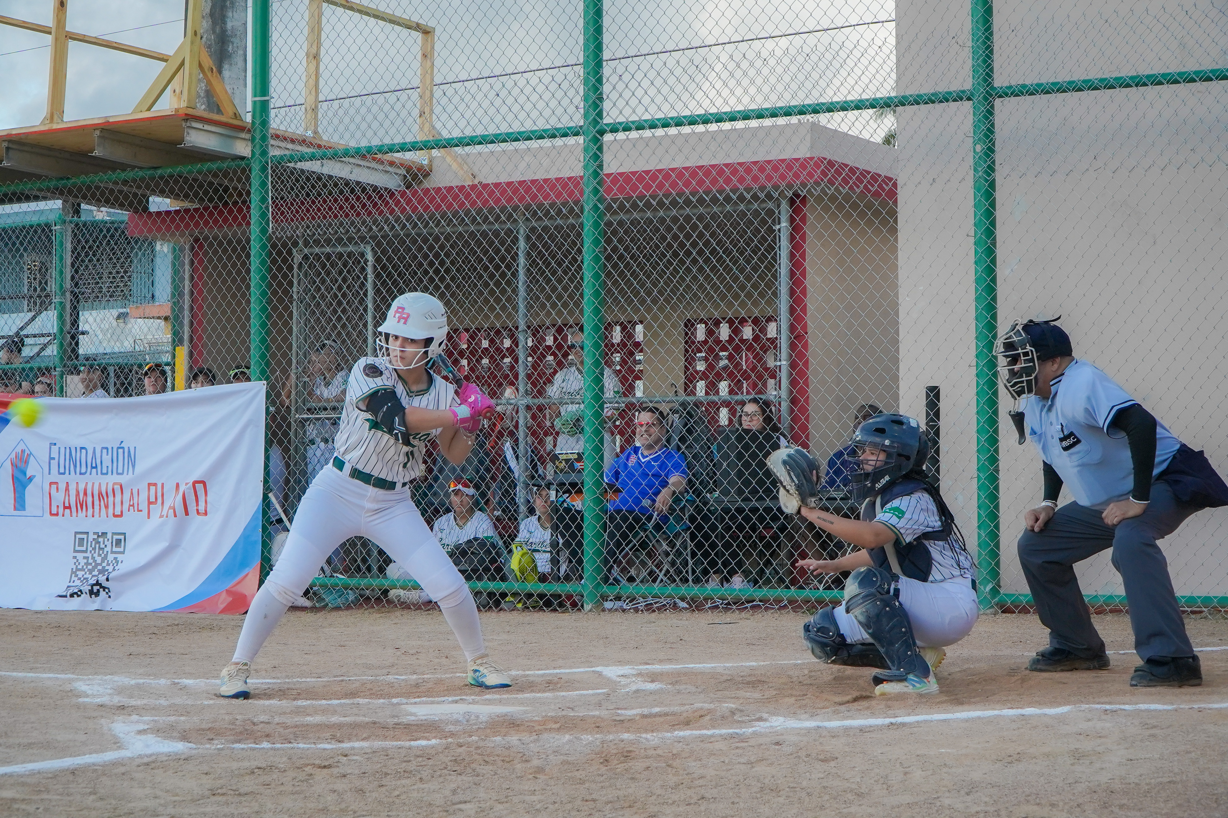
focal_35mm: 67
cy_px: 409
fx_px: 2285
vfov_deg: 20.3
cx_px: 614
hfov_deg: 30.1
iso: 1250
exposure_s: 1/400
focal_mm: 45
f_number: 10
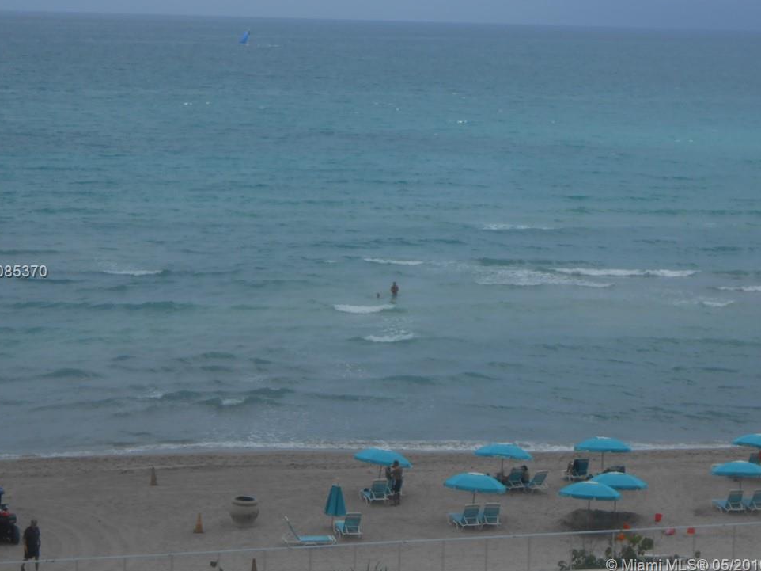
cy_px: 272
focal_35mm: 99
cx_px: 370
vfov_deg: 14.9
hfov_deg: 19.8
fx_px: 2176
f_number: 4.6
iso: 80
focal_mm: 16.5
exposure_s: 1/1000
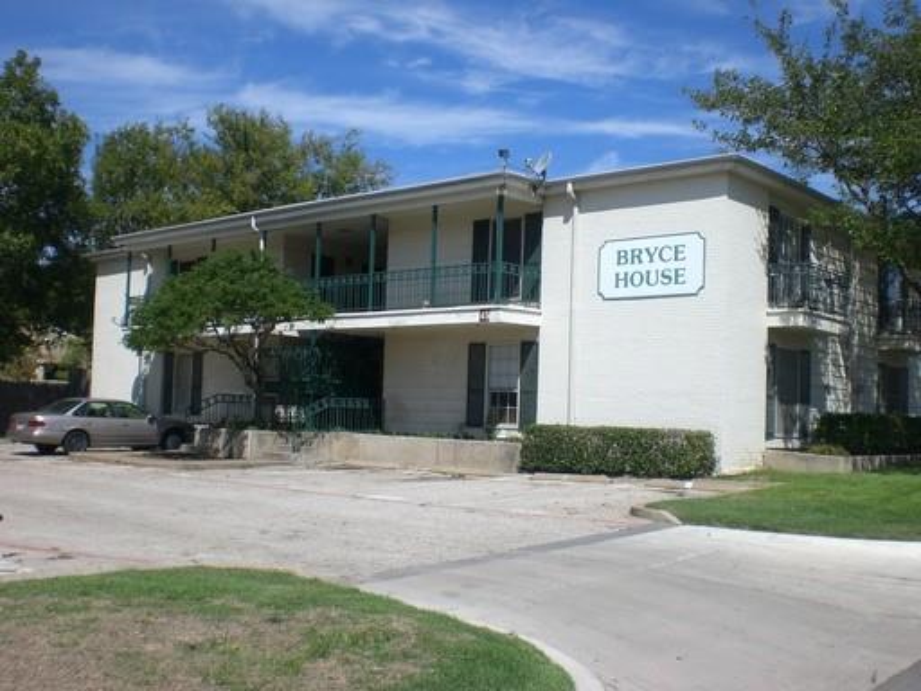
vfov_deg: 37.7
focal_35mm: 38
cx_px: 460
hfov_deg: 49.0
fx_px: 1011
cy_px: 346
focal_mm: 6.3
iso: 50
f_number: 4.4
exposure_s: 1/640
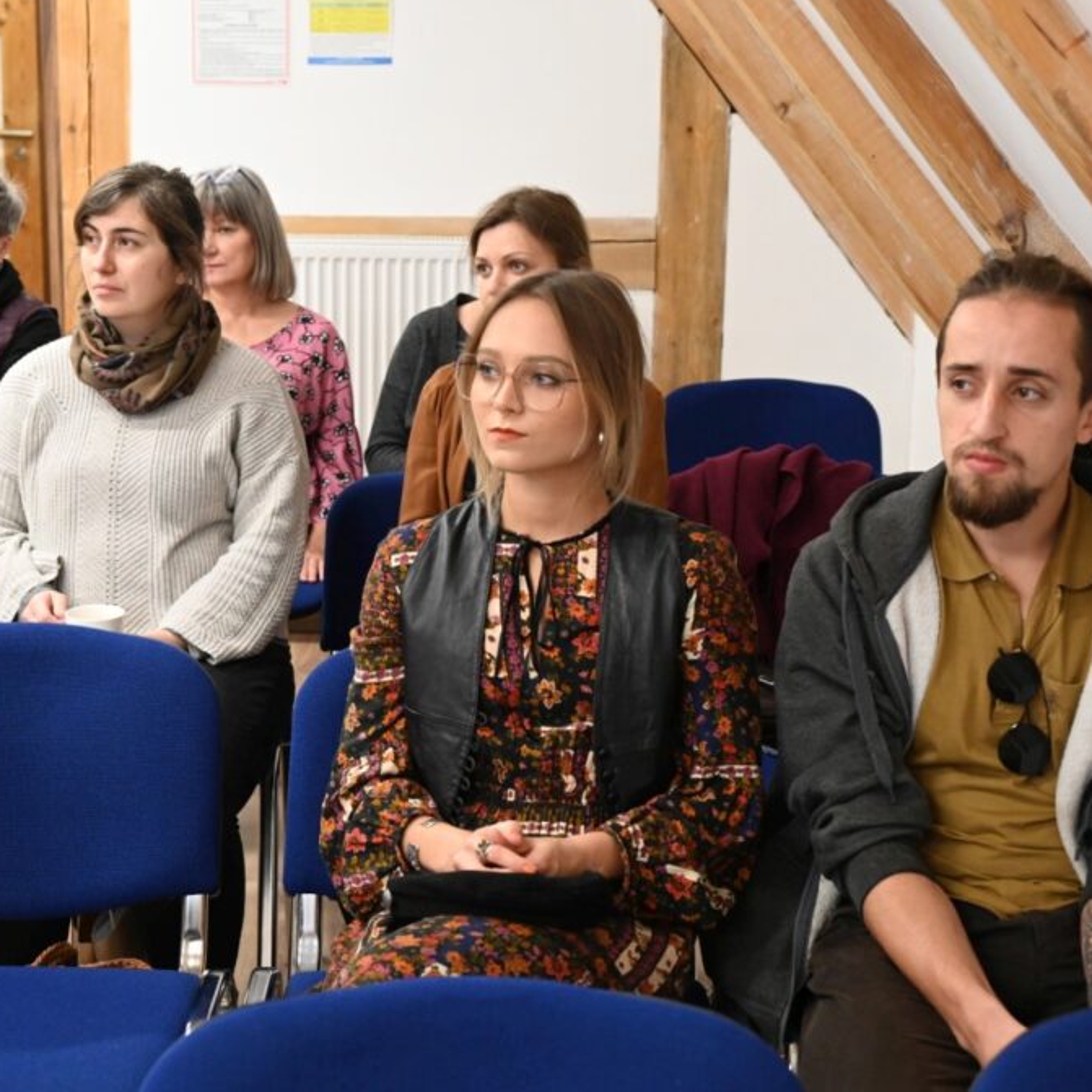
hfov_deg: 29.9
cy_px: 539
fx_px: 2034
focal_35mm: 57
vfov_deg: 30.0
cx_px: 422
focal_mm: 44
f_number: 5.3
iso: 3200
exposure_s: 1/60
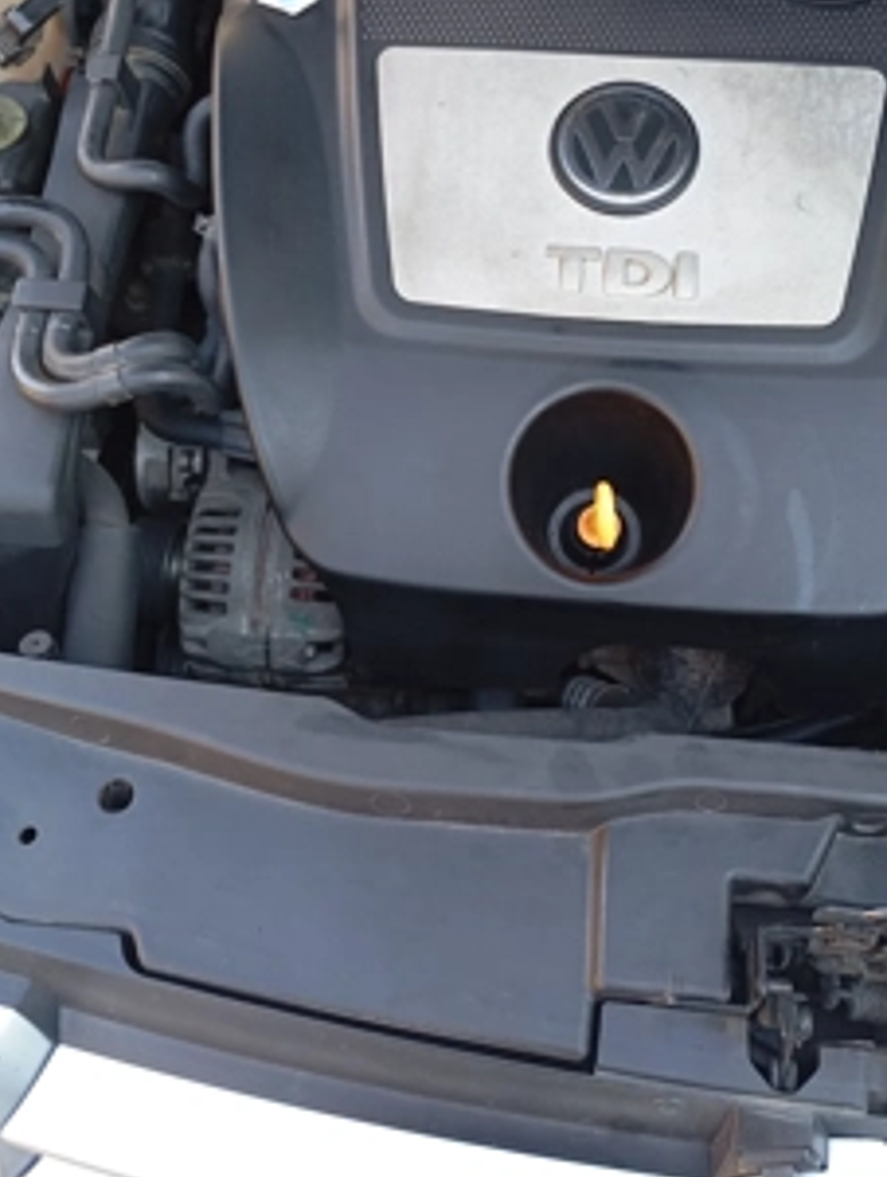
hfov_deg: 38.7
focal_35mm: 37
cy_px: 485
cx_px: 492
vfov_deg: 49.8
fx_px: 1260
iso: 322
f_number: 1.8
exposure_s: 1/50
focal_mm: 4.27
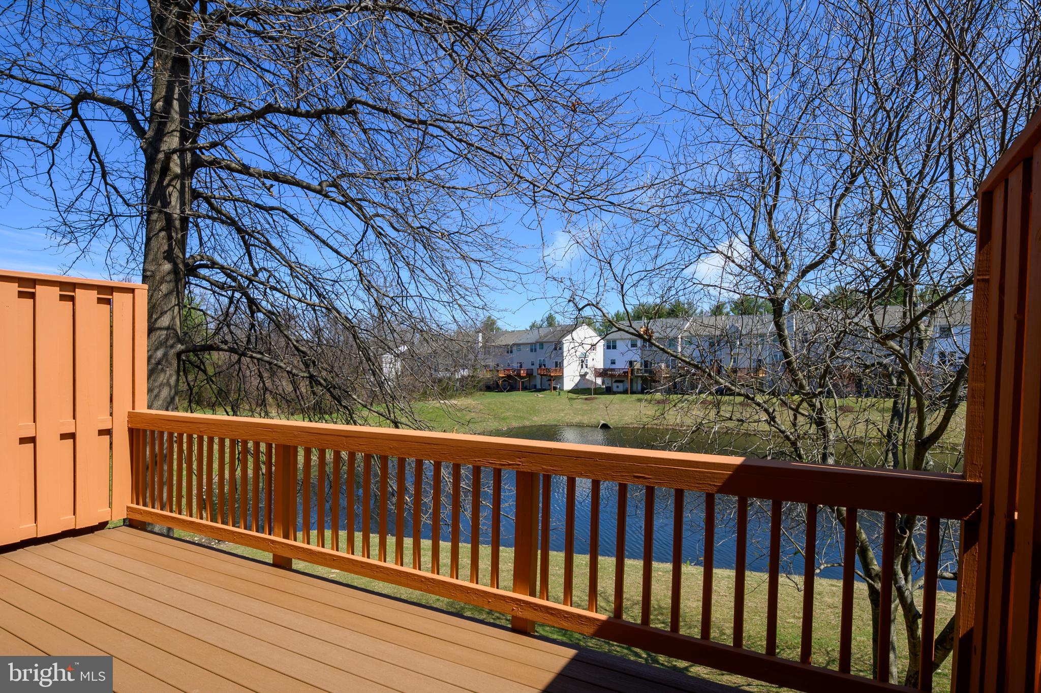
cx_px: 520
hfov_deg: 86.9
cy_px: 346
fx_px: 549
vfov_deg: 64.5
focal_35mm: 19
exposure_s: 1/200
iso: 200
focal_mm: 19
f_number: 16
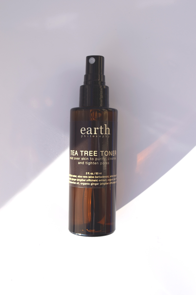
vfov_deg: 42.3
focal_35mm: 46
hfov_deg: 28.9
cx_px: 98
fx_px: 380
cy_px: 148
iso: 200
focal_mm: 31
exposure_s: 1/400
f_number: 7.1
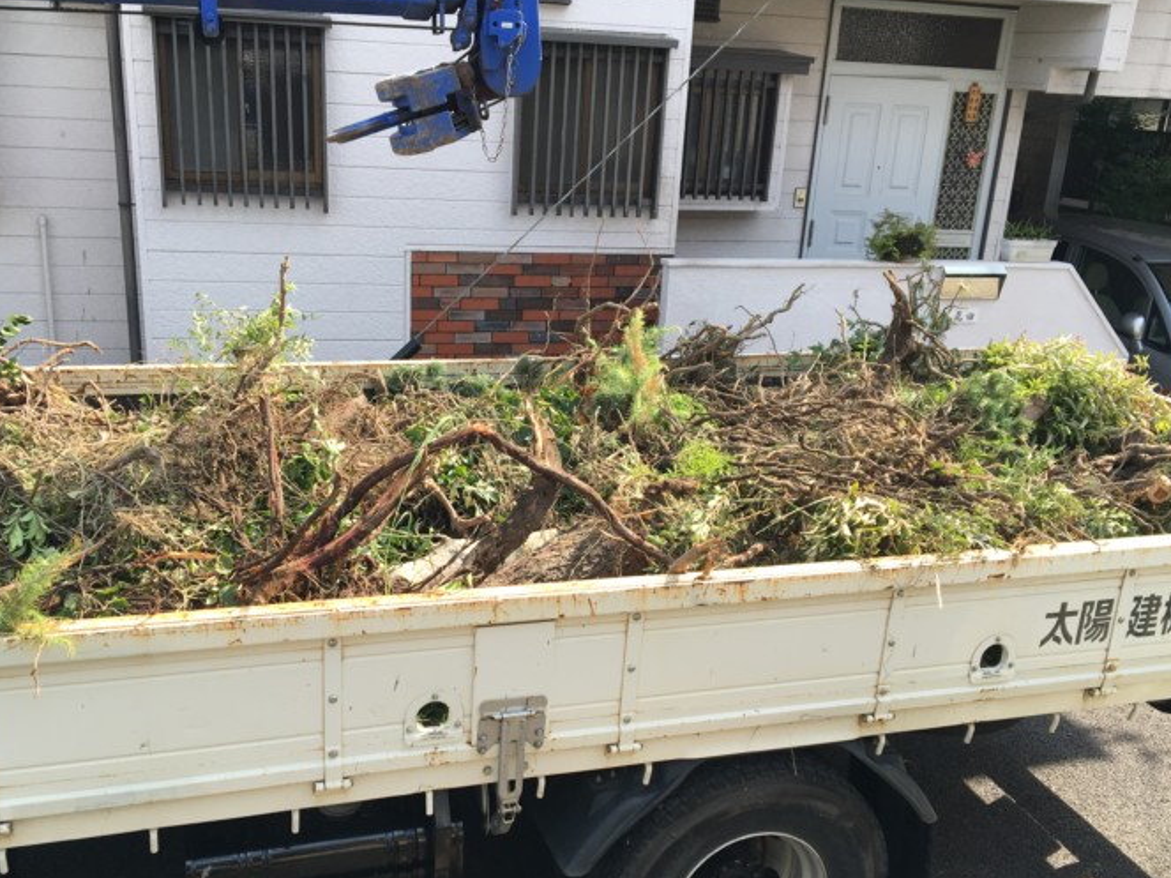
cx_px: 551
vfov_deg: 40.6
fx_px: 1184
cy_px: 509
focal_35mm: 35
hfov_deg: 52.6
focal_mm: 4.15
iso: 25
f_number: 2.2
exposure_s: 1/469
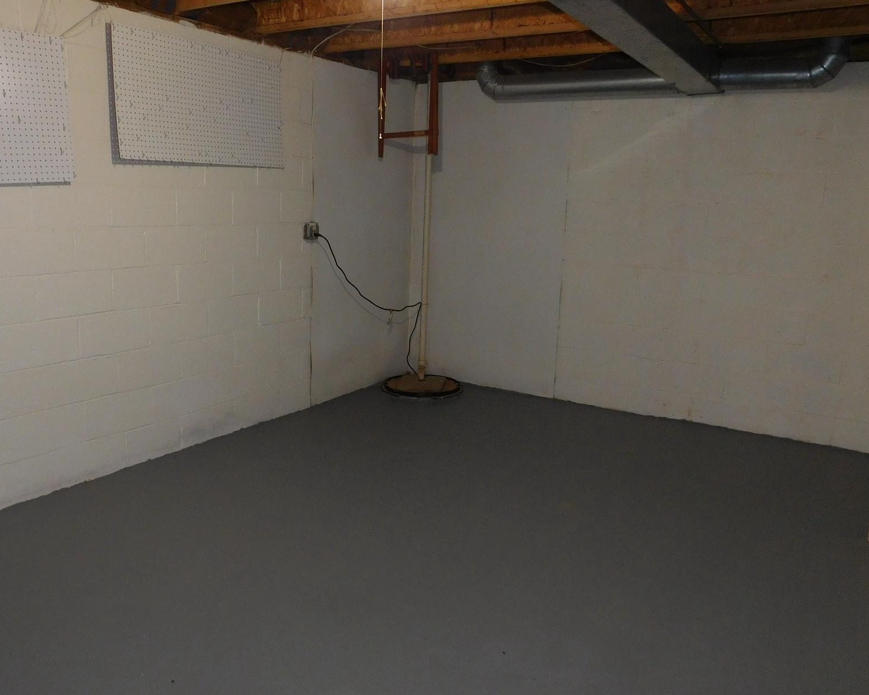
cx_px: 385
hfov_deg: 58.6
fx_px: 771
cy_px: 351
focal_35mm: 30
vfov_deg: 48.5
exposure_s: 1/30
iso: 200
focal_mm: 4
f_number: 3
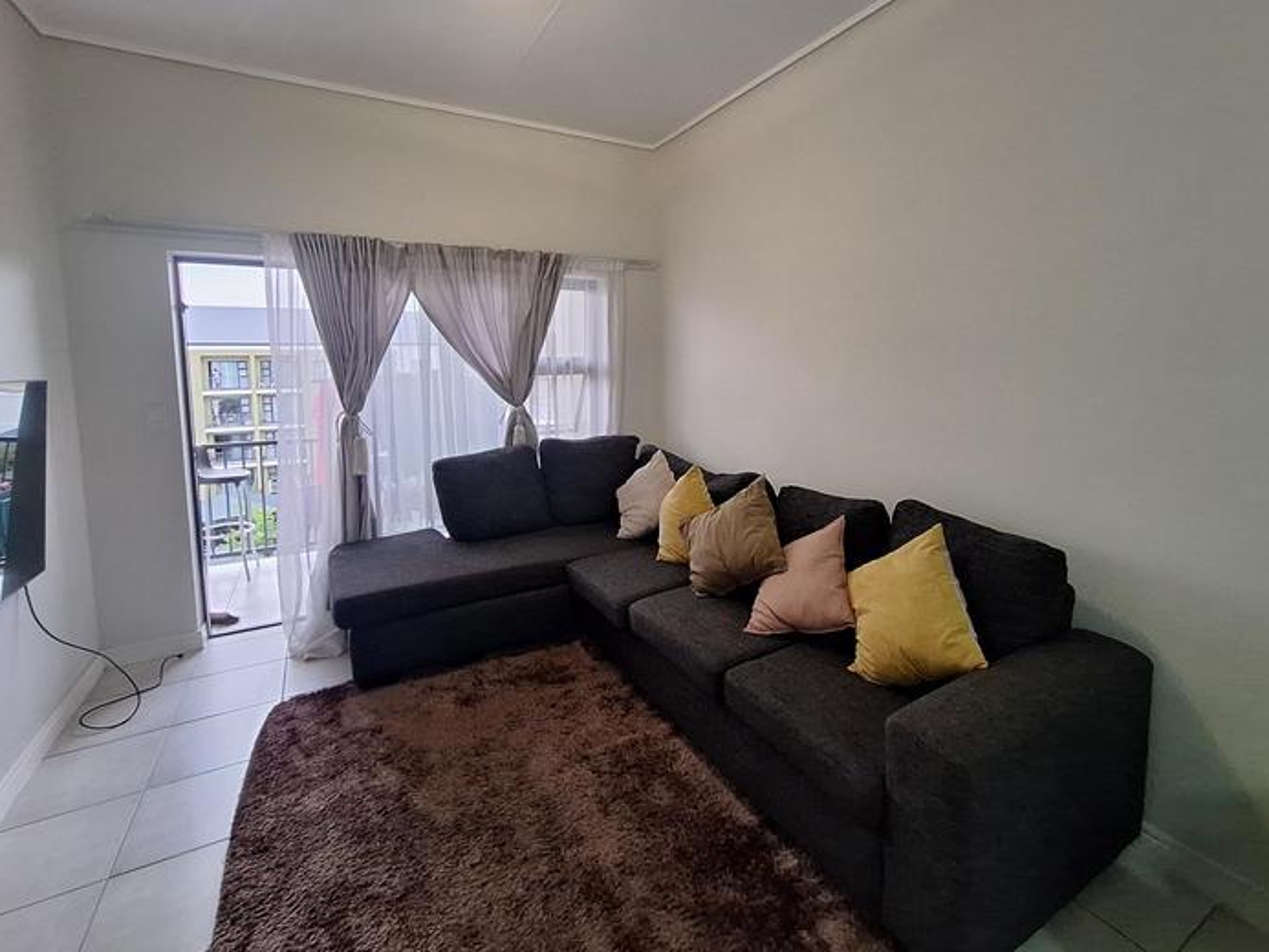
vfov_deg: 81.4
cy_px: 417
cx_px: 634
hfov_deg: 98.2
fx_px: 550
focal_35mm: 15
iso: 160
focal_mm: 1.74
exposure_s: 1/50
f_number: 2.2
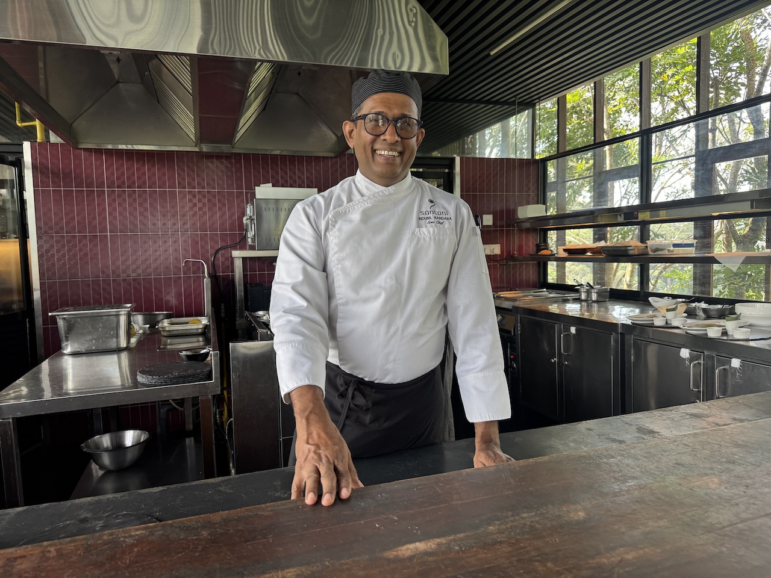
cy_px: 289
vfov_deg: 56.8
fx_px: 535
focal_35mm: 24
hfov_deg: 71.6
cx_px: 386
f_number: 1.78
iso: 100
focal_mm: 6.76
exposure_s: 1/121
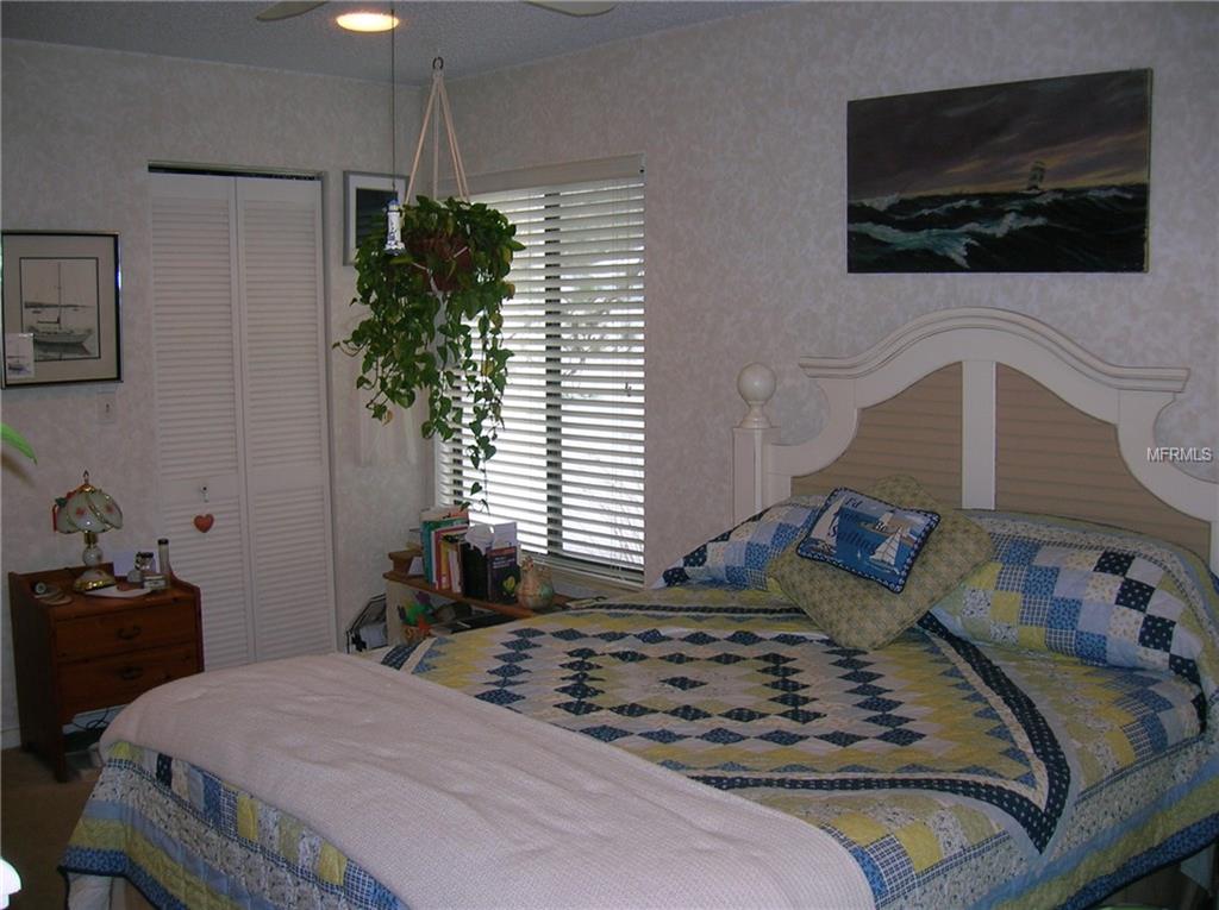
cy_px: 455
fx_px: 1196
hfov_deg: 54.0
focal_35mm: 34
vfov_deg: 41.7
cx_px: 610
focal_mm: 5.7
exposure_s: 1/30
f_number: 2.9
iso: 50
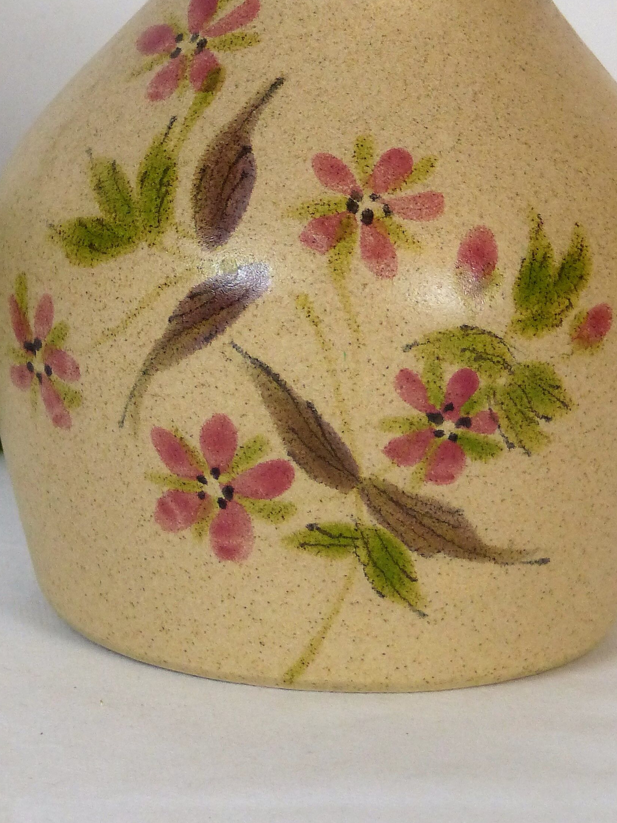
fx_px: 5941
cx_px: 370
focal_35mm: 250
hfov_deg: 5.9
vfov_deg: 7.9
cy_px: 216
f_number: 2.8
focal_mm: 22.6
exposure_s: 1/80
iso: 320
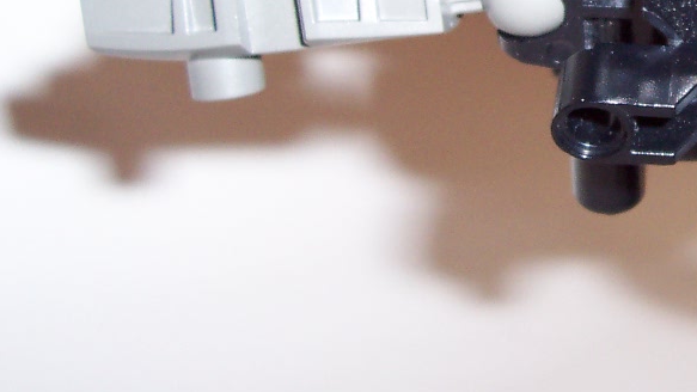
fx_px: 1534
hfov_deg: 24.3
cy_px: -19
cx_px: 715
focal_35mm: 83
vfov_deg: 14.3
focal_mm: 5.6
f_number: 2.8
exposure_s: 1/60
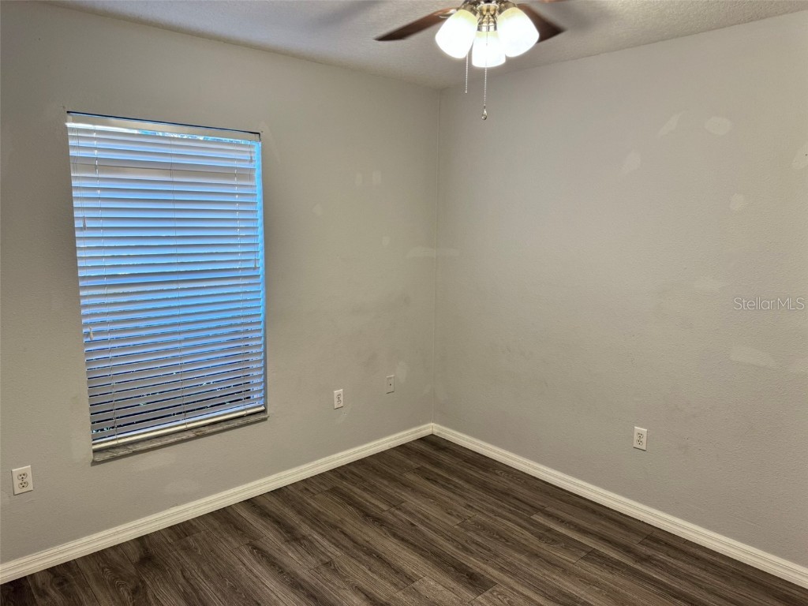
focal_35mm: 24
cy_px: 303
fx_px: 560
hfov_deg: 71.6
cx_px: 404
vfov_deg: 56.8
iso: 100
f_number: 1.78
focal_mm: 6.76
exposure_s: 1/60
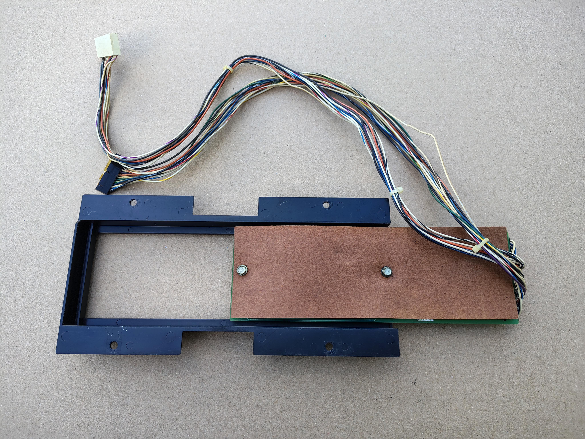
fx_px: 406
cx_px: 292
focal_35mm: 24
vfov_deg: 56.8
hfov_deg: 71.6
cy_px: 220
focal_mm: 5.56
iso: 100
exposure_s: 1/219
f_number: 1.8
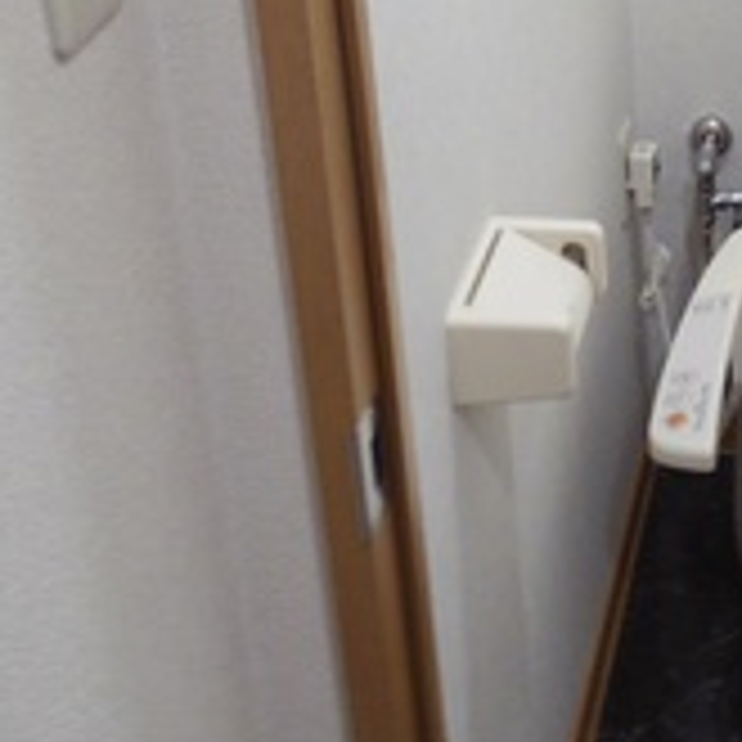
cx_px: 832
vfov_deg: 22.2
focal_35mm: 75
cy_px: 11
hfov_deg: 21.7
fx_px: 1819
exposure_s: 1/5
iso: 200
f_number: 3.7
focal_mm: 4.3
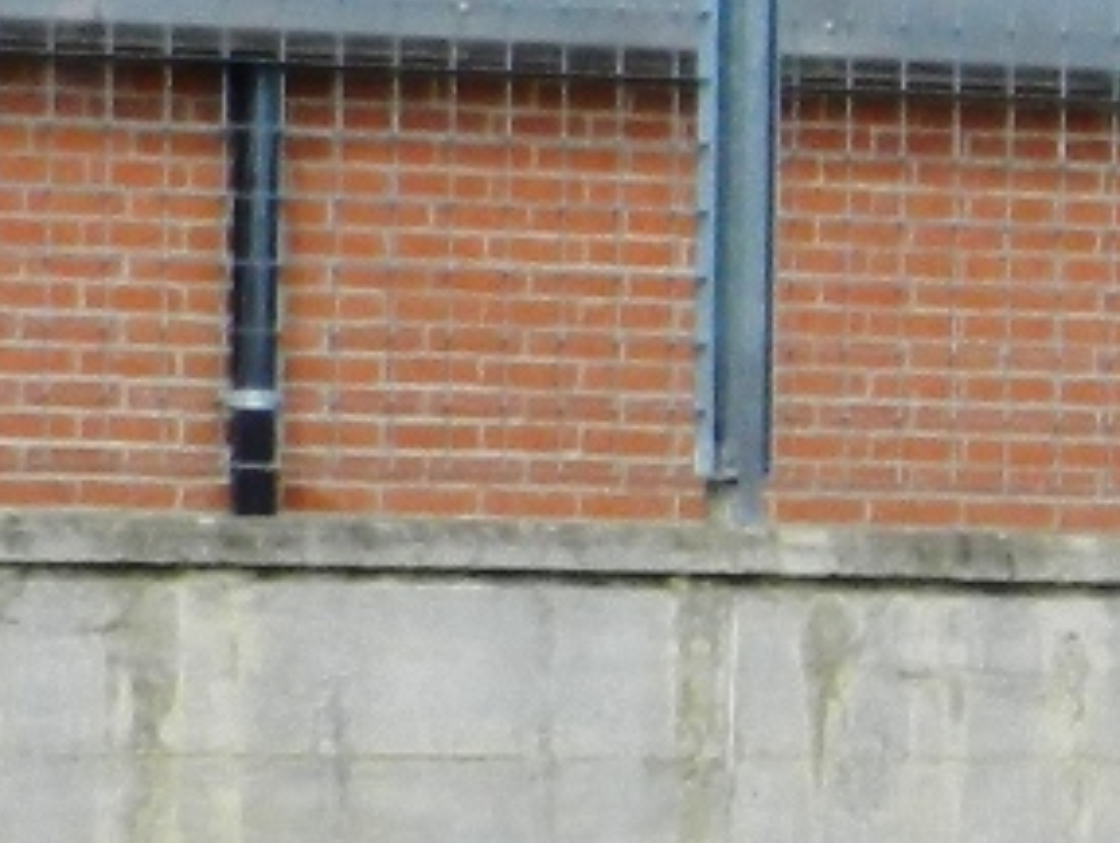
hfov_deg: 3.6
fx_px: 17137
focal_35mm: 529
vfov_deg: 2.8
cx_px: 3820
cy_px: 1795
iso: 160
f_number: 4.8
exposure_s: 1/400
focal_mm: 13.5
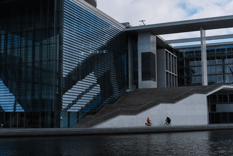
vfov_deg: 27.0
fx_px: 324
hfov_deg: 39.6
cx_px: 116
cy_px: 78
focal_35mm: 50
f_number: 4
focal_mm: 50
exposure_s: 1/800
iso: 100
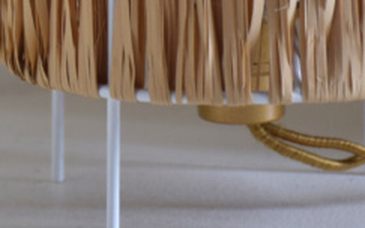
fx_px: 4229
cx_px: 75
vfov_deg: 3.1
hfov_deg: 4.9
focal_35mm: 425
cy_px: -146
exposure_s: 1/60
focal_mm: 66
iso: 160
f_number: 5
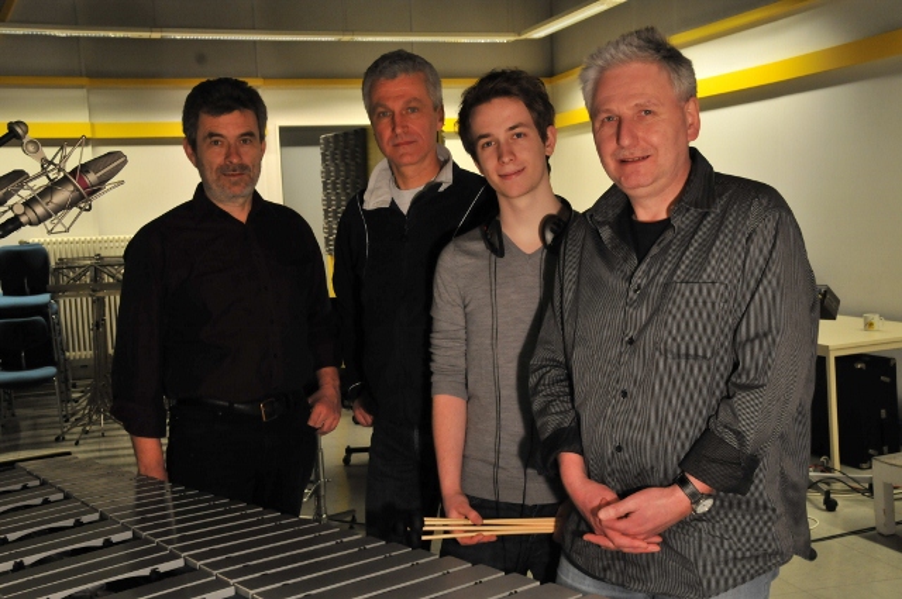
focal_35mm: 40
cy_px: 300
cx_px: 451
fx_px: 1013
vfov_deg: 32.9
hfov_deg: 48.0
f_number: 9
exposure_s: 1/8
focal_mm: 27
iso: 800
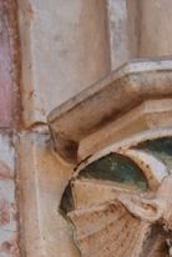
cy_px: 307
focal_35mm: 535
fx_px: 3819
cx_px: 261
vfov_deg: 3.8
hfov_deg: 2.6
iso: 400
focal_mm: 105
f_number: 5.6
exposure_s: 1/500
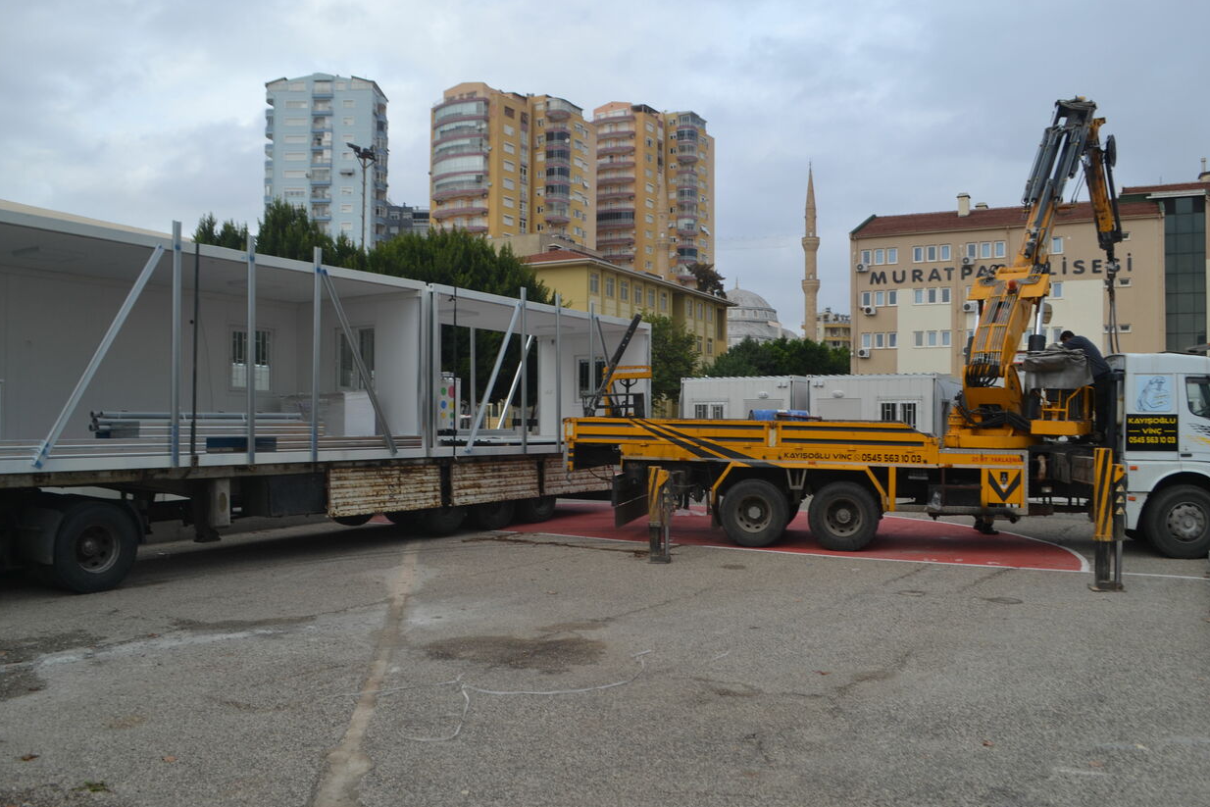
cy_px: 401
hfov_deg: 65.5
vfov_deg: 46.4
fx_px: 941
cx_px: 618
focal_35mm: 28
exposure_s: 1/160
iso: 100
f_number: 6.3
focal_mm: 18
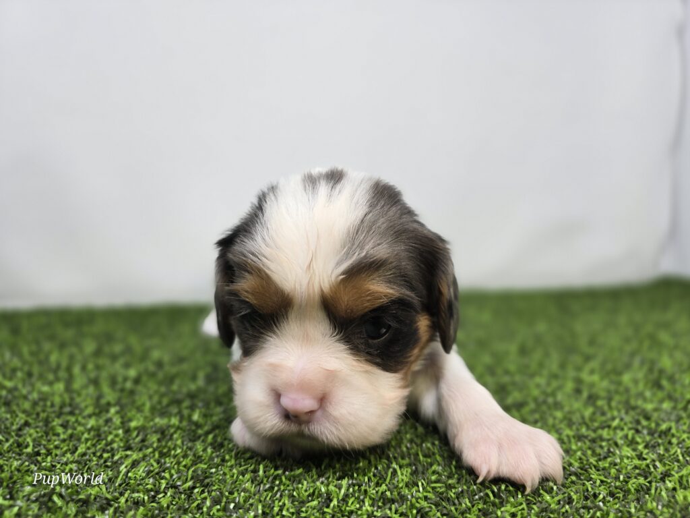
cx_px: 345
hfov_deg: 73.9
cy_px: 259
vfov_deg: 58.9
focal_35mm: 23
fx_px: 458
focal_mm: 6.3
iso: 64
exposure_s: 1/120
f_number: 1.7
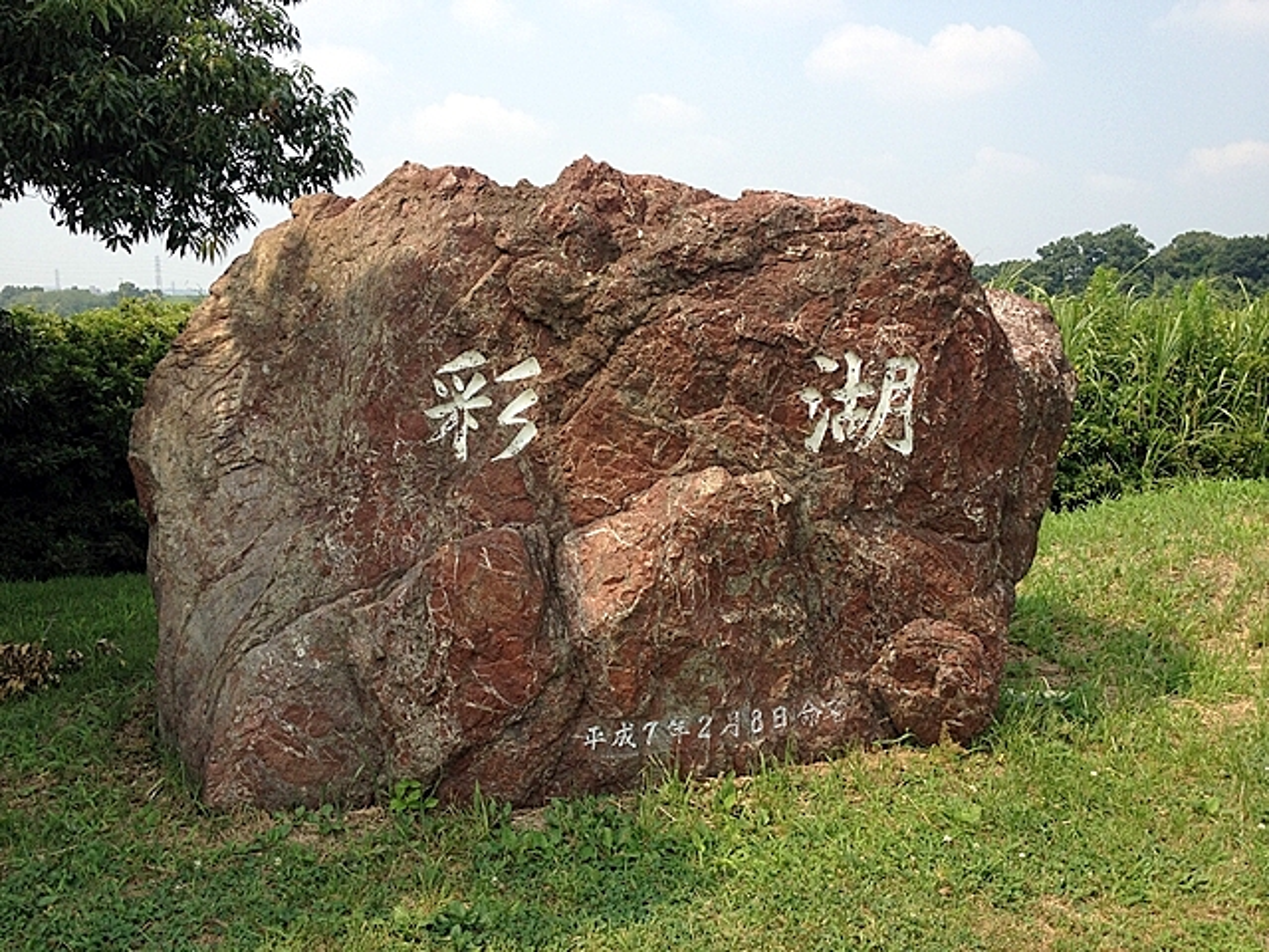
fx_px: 1283
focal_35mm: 35
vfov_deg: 40.7
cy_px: 476
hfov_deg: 52.6
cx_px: 634
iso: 64
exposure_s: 1/1175
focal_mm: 4.28
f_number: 2.4
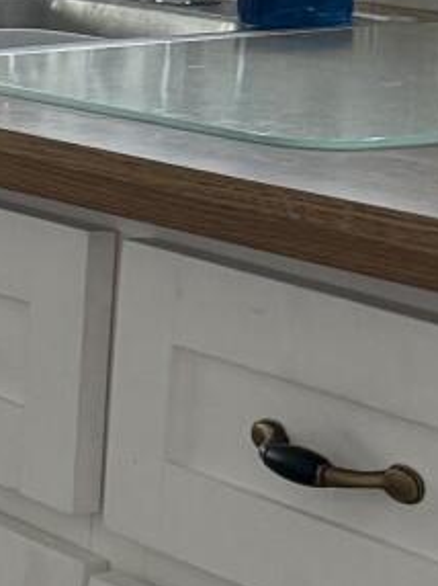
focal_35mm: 168
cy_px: 301
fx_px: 2839
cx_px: -831
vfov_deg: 11.8
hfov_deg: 7.8
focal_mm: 6.76
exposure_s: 1/92
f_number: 1.78
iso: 200
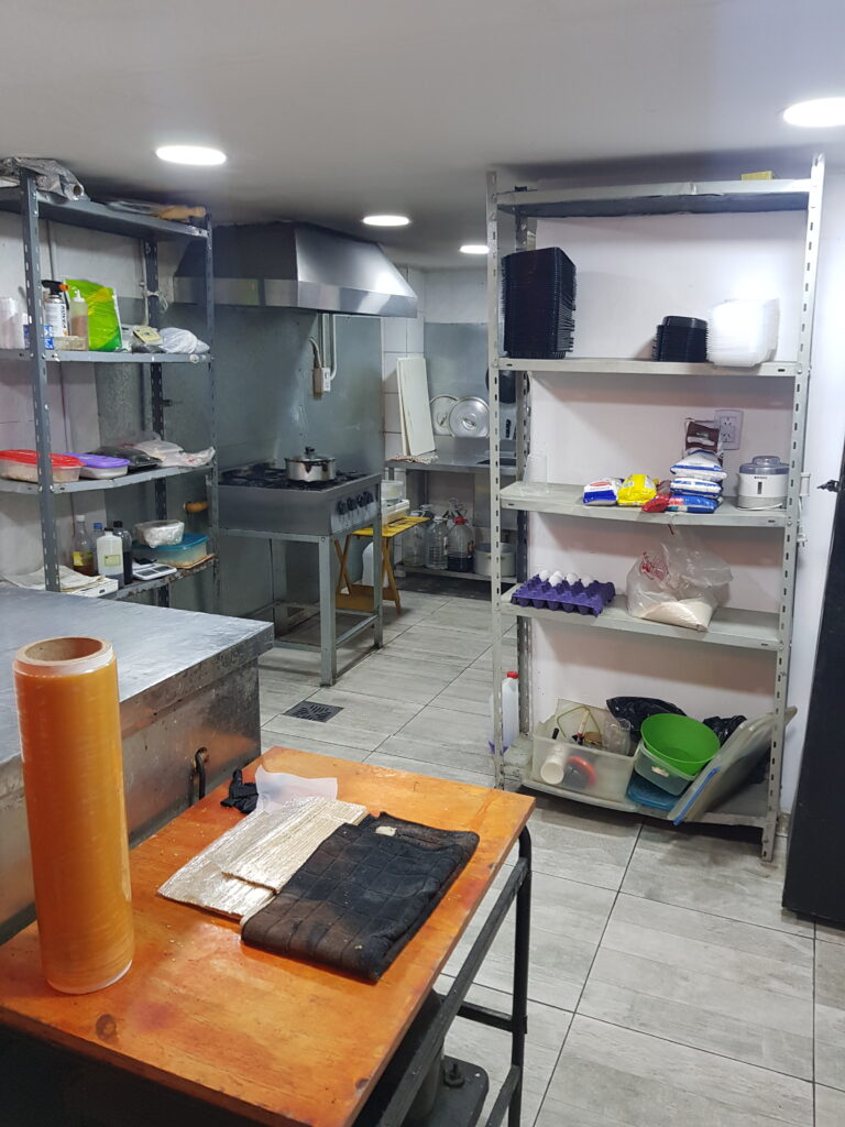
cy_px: 564
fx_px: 846
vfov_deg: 67.3
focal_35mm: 26
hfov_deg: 53.1
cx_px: 422
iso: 160
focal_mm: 4.3
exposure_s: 1/33
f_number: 1.7
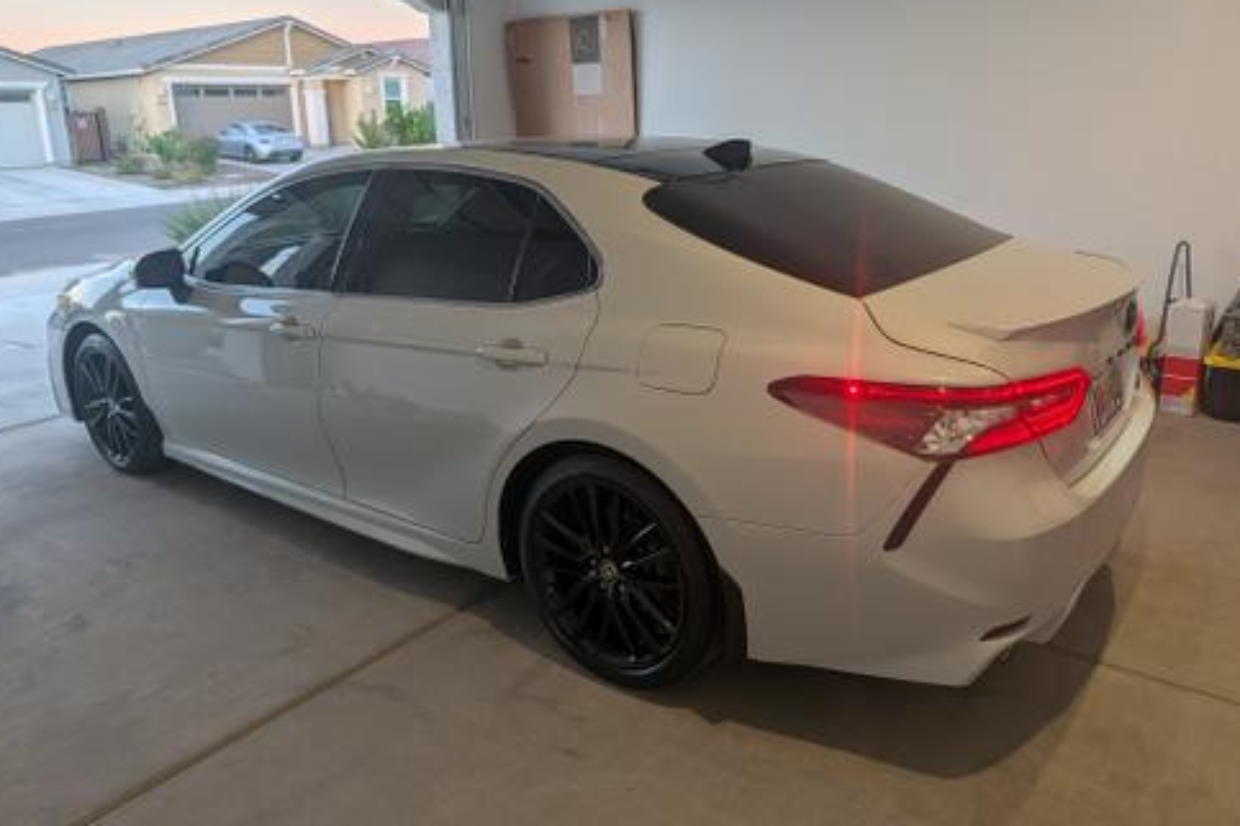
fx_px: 895
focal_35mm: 26
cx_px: 606
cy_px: 369
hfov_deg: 69.4
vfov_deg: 49.5
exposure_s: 1/288
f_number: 1.68
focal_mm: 6.9
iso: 24
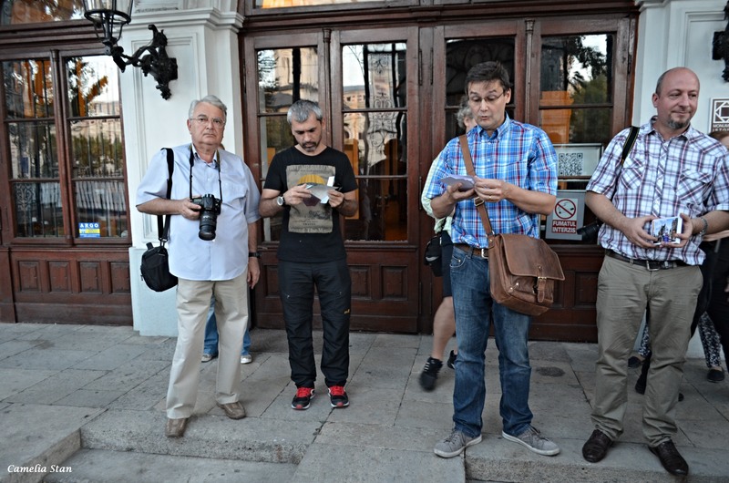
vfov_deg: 47.7
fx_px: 546
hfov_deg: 67.5
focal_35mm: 27
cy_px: 242
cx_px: 364
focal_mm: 18
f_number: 3.5
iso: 800
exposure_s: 1/40
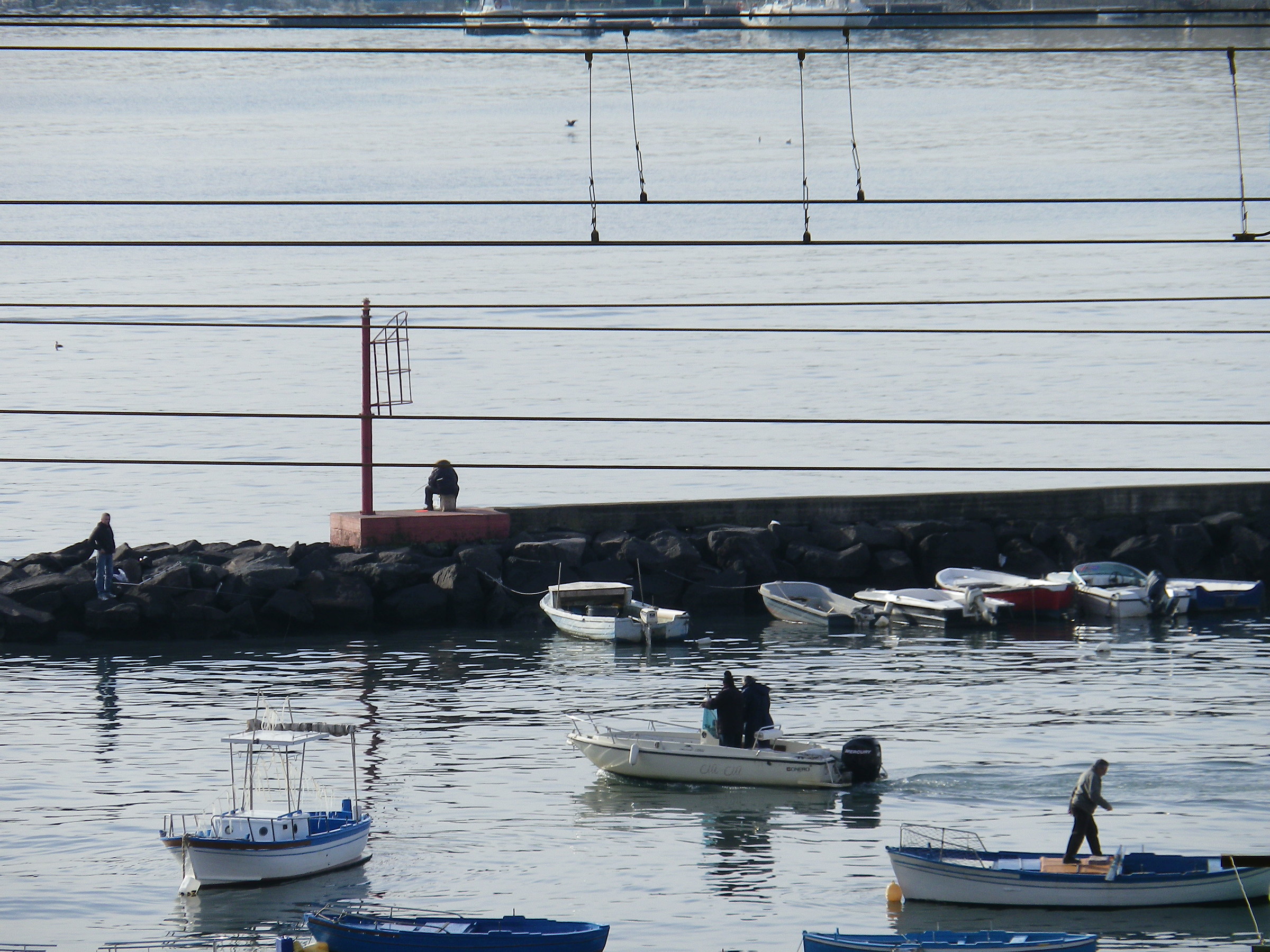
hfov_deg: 7.1
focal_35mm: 280
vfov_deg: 5.3
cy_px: 476
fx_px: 10271
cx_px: 635
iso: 80
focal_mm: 50
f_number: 5.9
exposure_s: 1/250
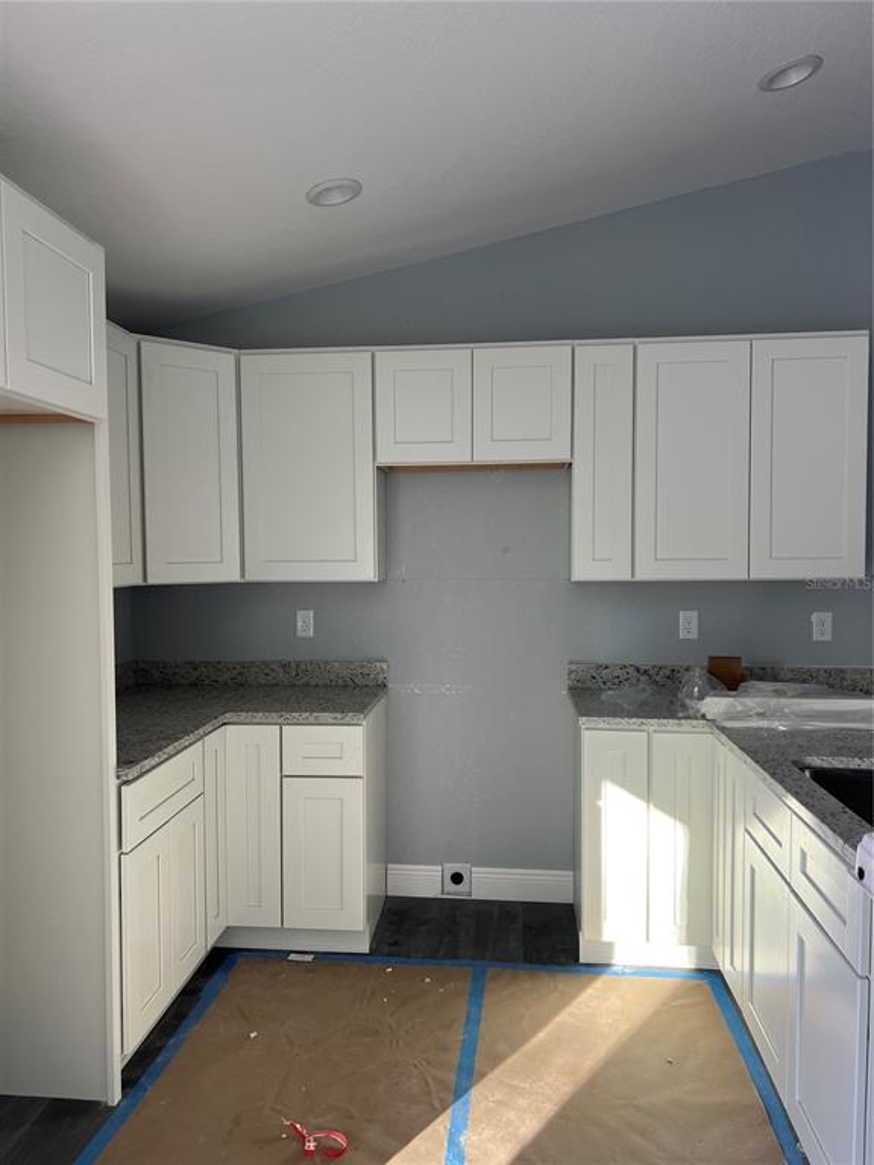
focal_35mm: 26
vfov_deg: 67.3
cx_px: 437
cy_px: 582
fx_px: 875
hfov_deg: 53.1
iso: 64
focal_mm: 5.7
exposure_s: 1/121
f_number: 1.5
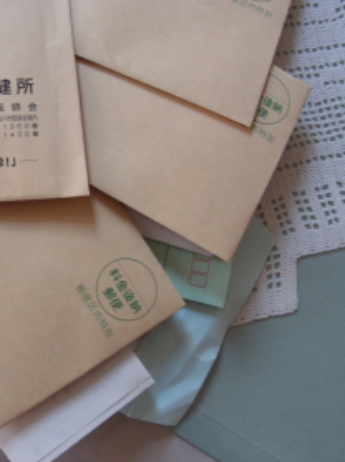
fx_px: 692
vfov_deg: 36.8
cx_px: 80
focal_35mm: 52
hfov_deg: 27.5
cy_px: 227
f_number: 3.5
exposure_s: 1/11.2
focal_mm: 6.3
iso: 200
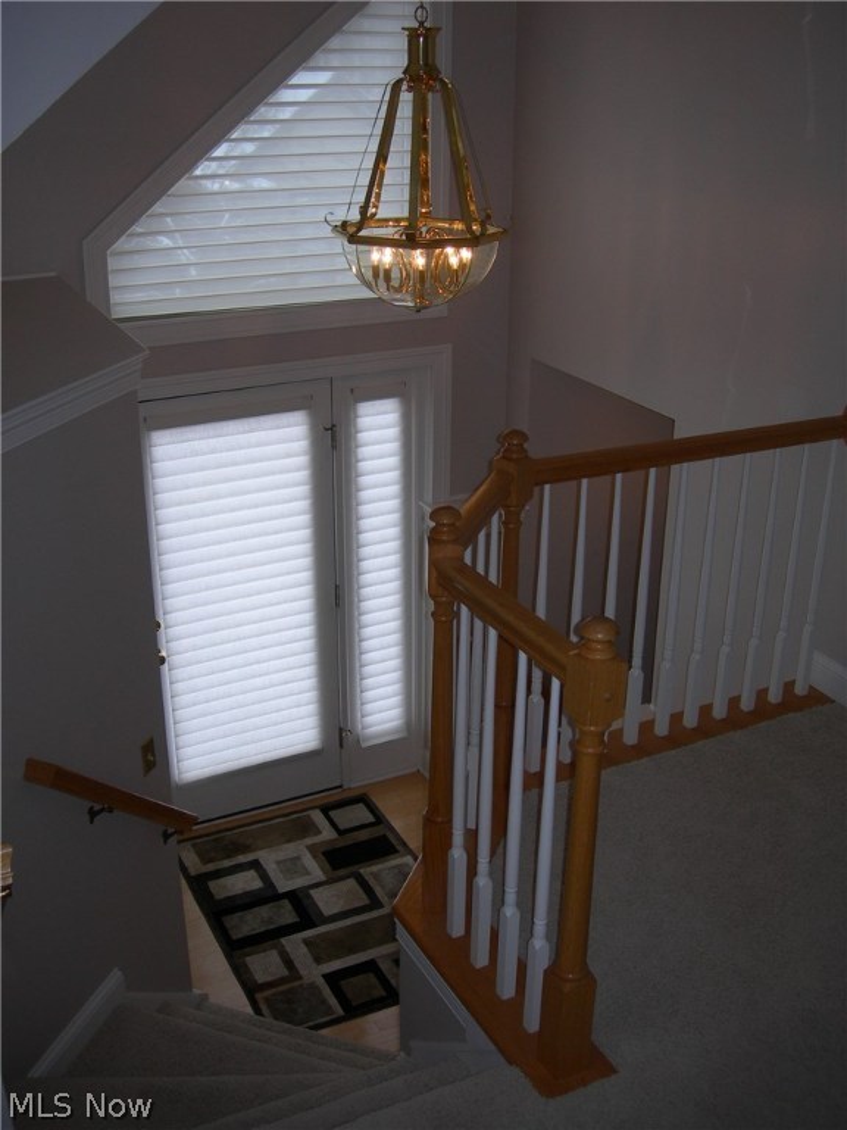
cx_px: 424
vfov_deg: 49.0
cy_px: 565
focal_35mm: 38
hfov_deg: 37.7
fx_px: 1240
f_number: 2.8
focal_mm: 7.8
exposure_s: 1/143
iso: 50
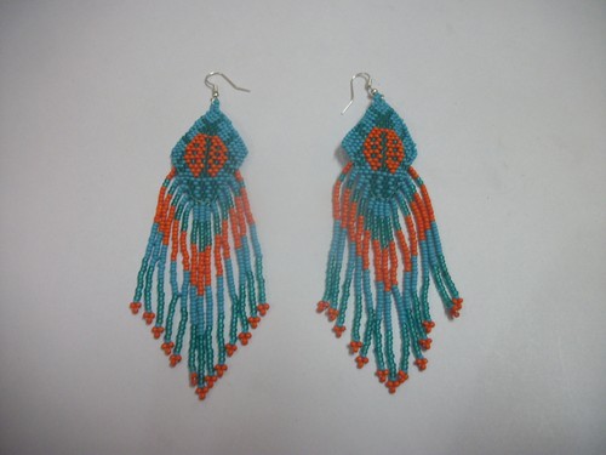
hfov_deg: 56.8
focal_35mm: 32
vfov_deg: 44.2
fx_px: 560
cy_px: 228
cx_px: 303
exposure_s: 1/8
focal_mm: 5.7
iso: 122
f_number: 2.9
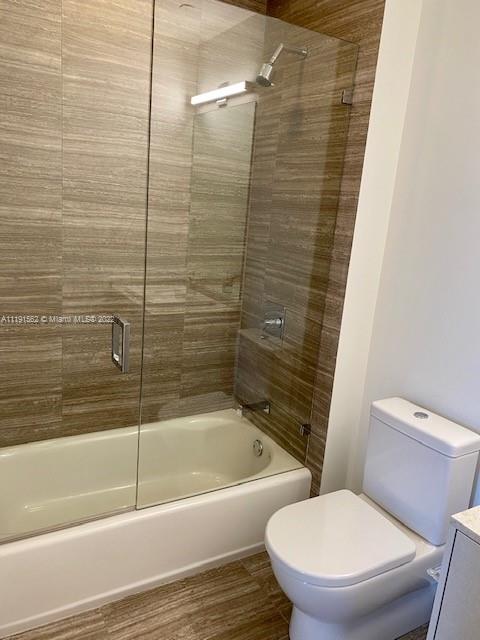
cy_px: 320
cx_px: 240
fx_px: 481
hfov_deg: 53.1
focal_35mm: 26
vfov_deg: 67.3
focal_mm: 4.25
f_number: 1.8
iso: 125
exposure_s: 1/60
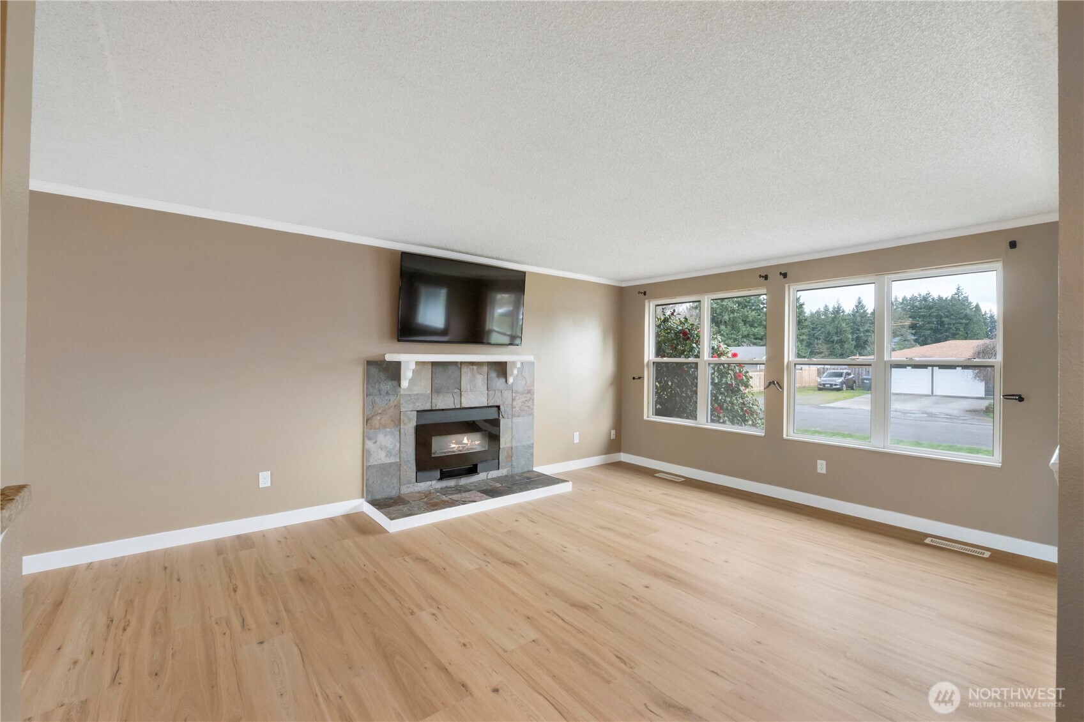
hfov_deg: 100.4
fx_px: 451
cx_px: 542
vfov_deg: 77.3
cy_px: 361
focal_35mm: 15
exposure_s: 1/80
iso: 800
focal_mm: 10
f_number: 9
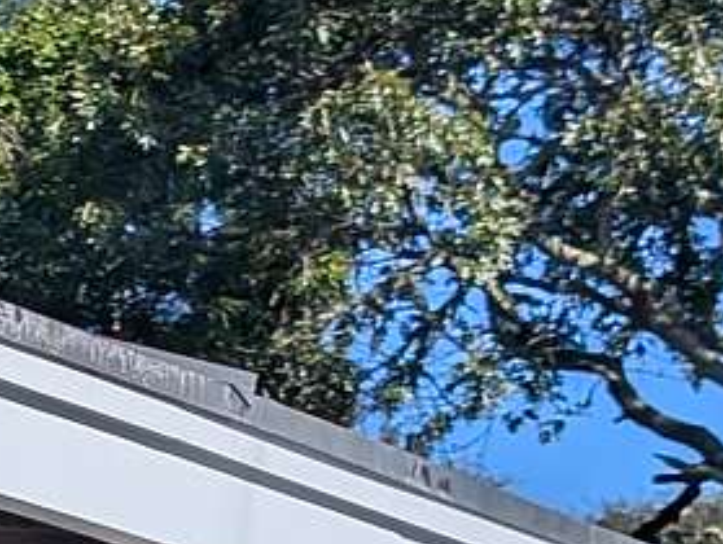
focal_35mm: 253
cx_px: -1078
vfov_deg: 5.7
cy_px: 1104
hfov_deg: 7.3
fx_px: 5291
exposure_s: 1/1812
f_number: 1.68
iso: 21
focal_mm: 6.9
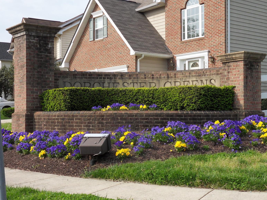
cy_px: 108
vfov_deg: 24.4
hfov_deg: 32.2
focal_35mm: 60
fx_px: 463
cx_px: 144
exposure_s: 1/500
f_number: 4.2
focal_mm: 7.9
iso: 80
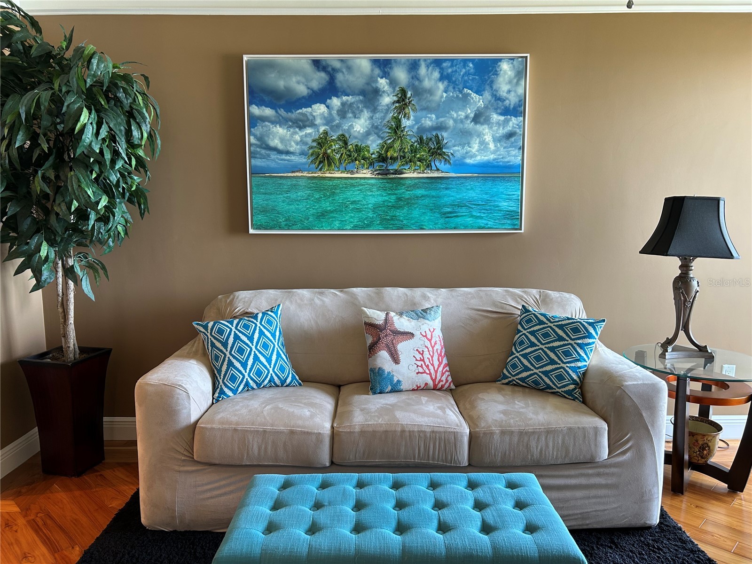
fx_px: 565
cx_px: 376
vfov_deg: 53.1
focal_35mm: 26
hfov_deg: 67.3
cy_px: 282
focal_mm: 5.7
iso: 80
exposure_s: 1/60
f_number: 1.5
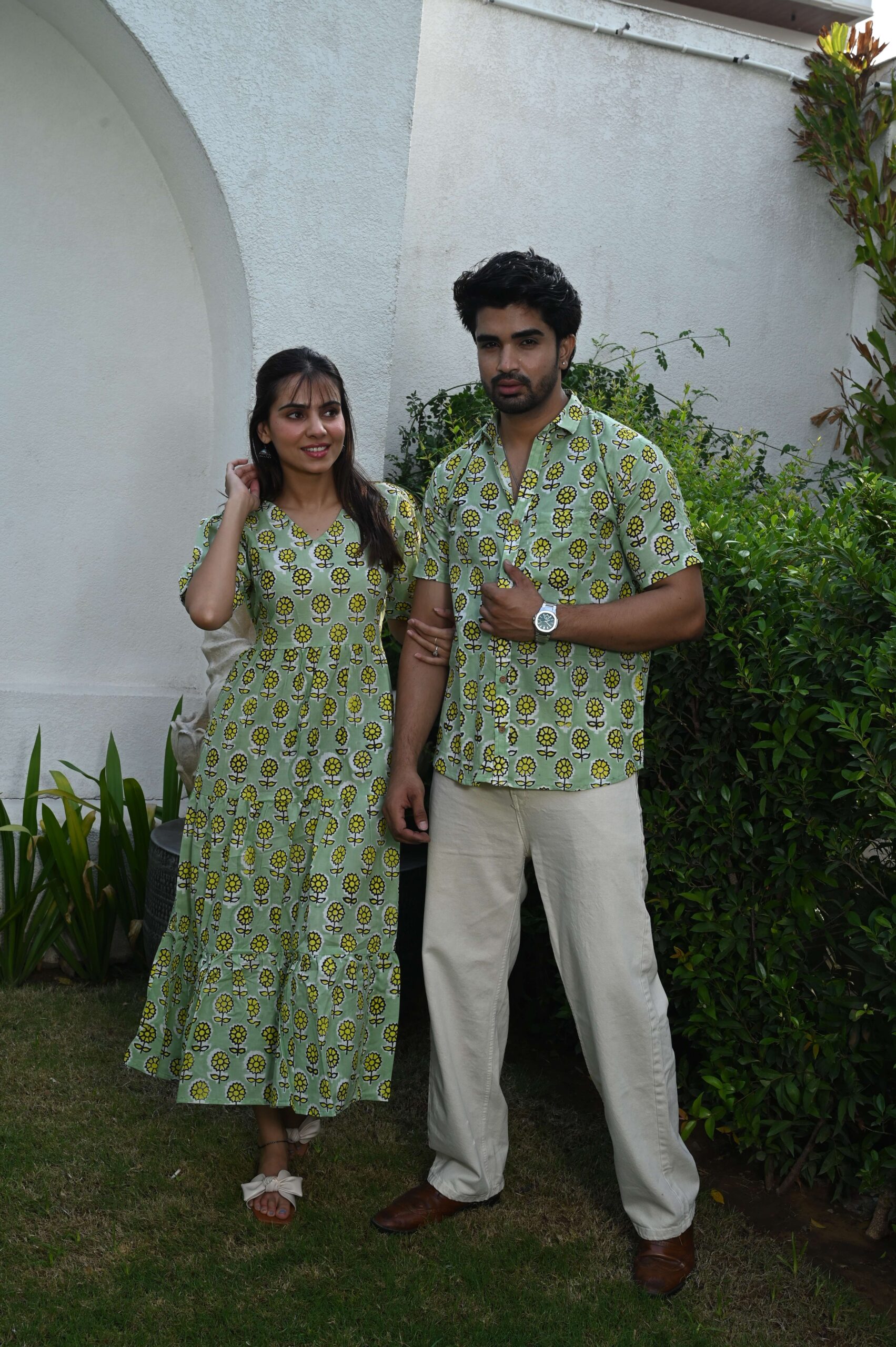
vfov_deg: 48.5
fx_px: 1495
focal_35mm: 40
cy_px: 674
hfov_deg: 33.4
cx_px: 448
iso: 250
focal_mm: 40
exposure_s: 1/160
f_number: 9
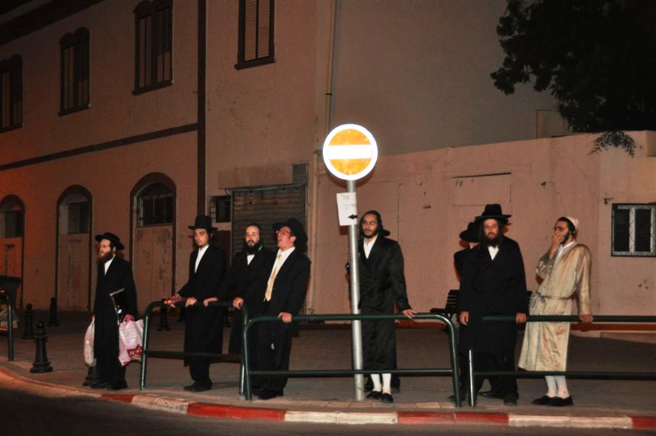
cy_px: 218
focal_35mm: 69
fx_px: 1256
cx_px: 328
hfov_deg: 29.3
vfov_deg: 19.7
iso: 800
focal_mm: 46
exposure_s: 1/60
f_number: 4.5
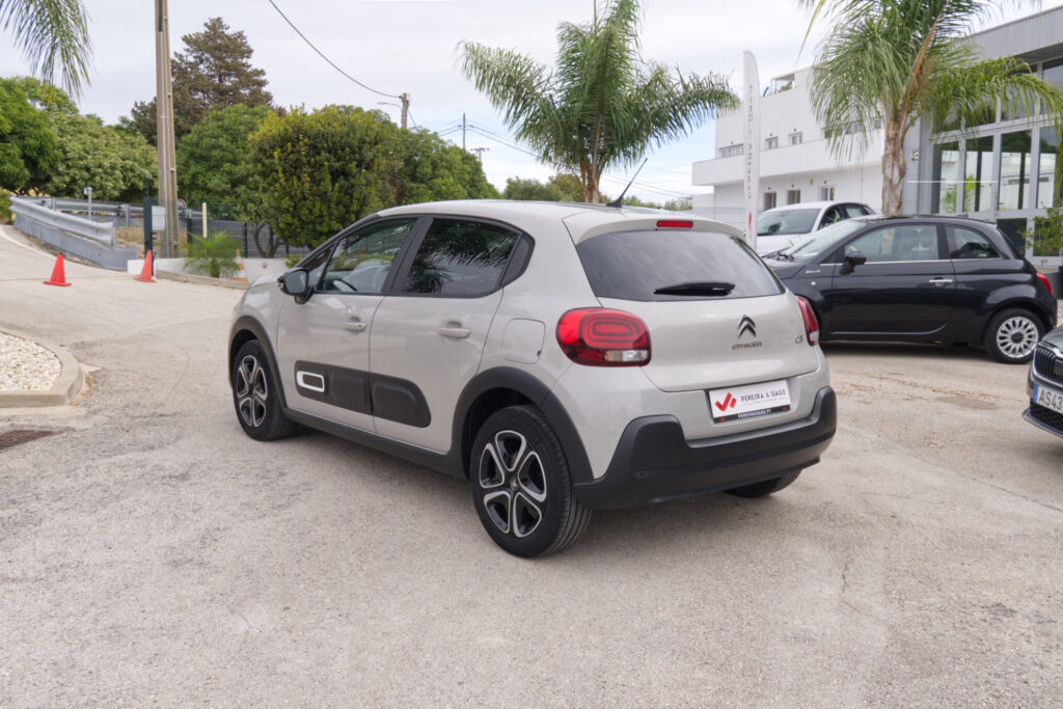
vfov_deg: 41.1
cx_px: 532
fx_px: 945
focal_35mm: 32
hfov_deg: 58.7
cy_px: 354
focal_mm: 21.5
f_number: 9
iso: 160
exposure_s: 1/160
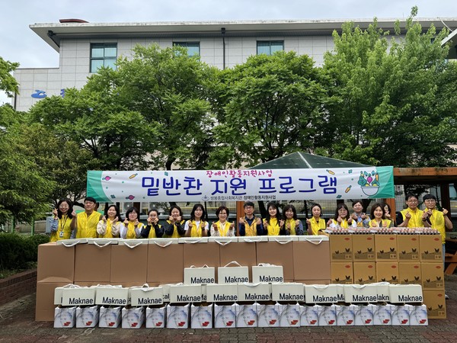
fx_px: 317
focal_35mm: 24
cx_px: 228
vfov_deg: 56.8
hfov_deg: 71.6
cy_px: 172
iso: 80
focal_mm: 6.76
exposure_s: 1/1059
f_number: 1.78
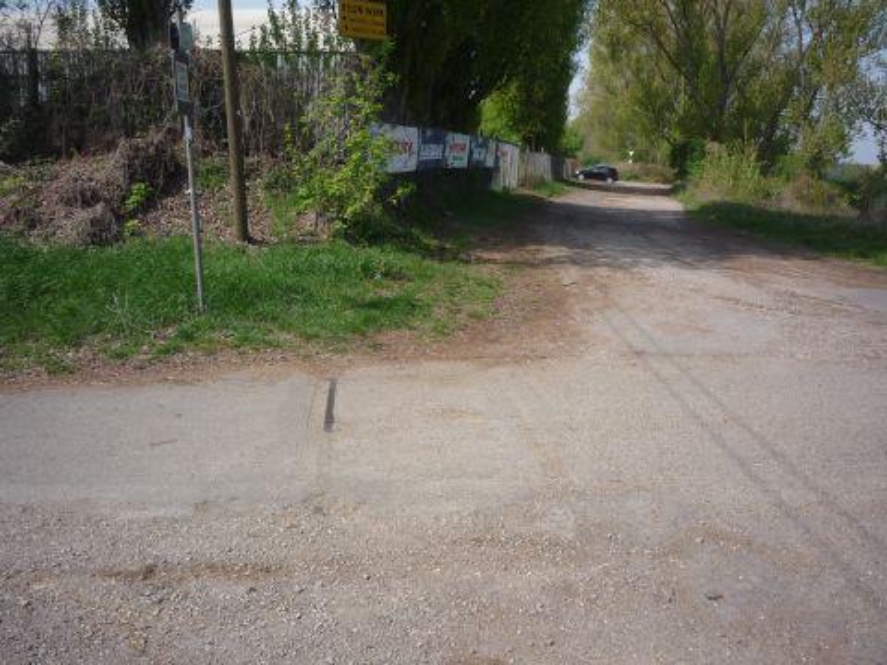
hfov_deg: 56.8
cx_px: 444
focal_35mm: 32
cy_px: 332
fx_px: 820
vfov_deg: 44.2
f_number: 5
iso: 100
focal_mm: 5.2
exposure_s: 1/400
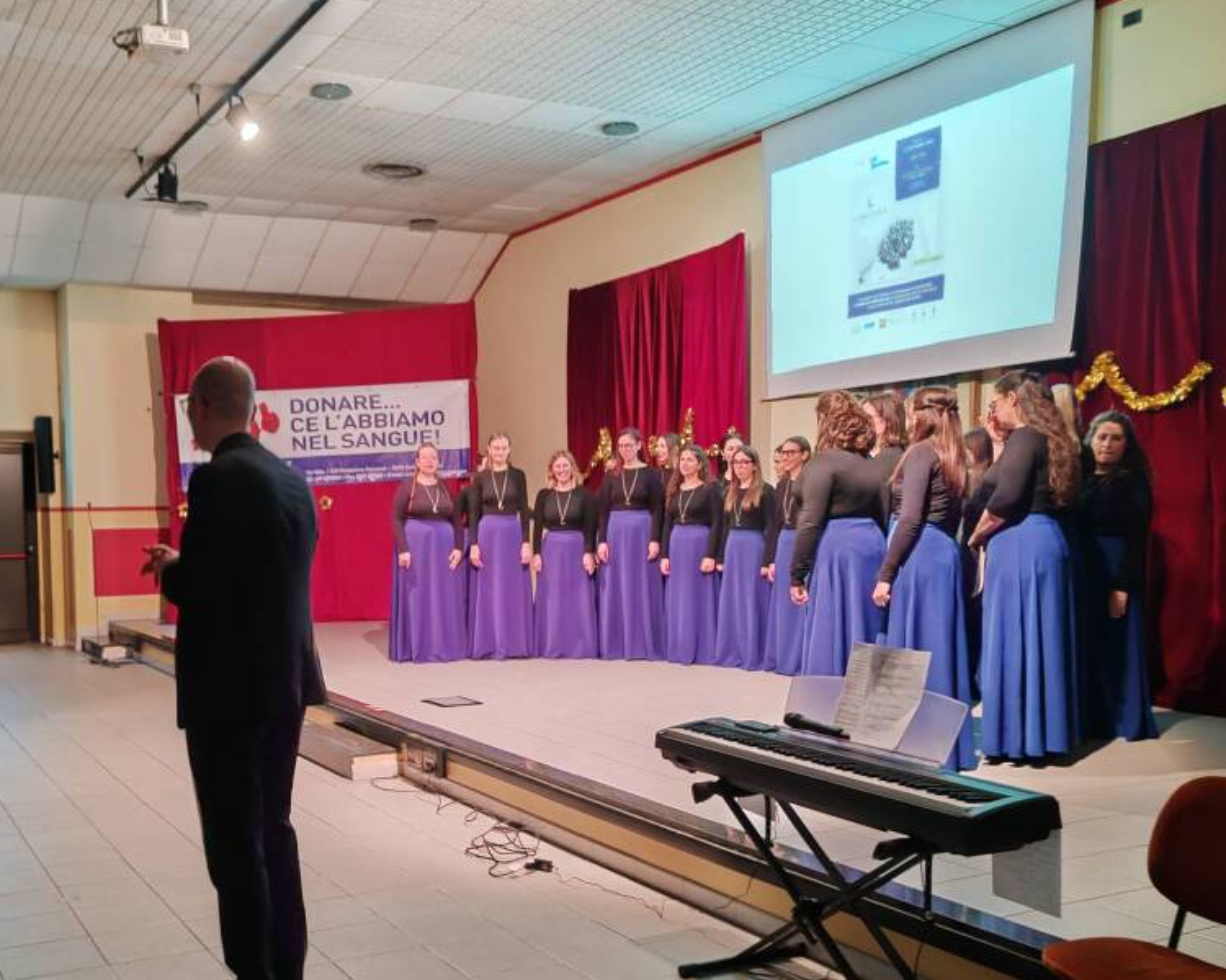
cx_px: 435
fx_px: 1306
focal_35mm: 36
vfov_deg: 41.0
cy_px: 591
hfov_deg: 49.6
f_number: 1.9
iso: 4000
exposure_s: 1/25
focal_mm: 6.12
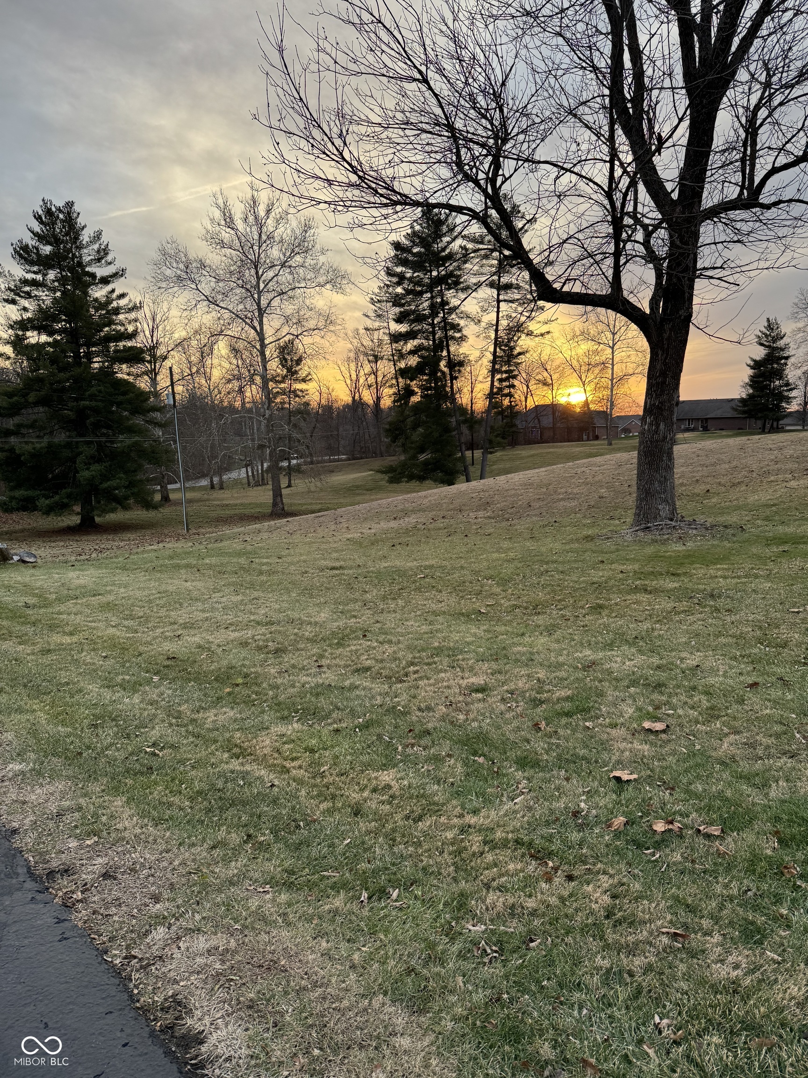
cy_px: 539
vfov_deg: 71.6
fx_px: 747
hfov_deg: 56.8
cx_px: 404
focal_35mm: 24
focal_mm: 6.76
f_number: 1.78
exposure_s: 1/283
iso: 80
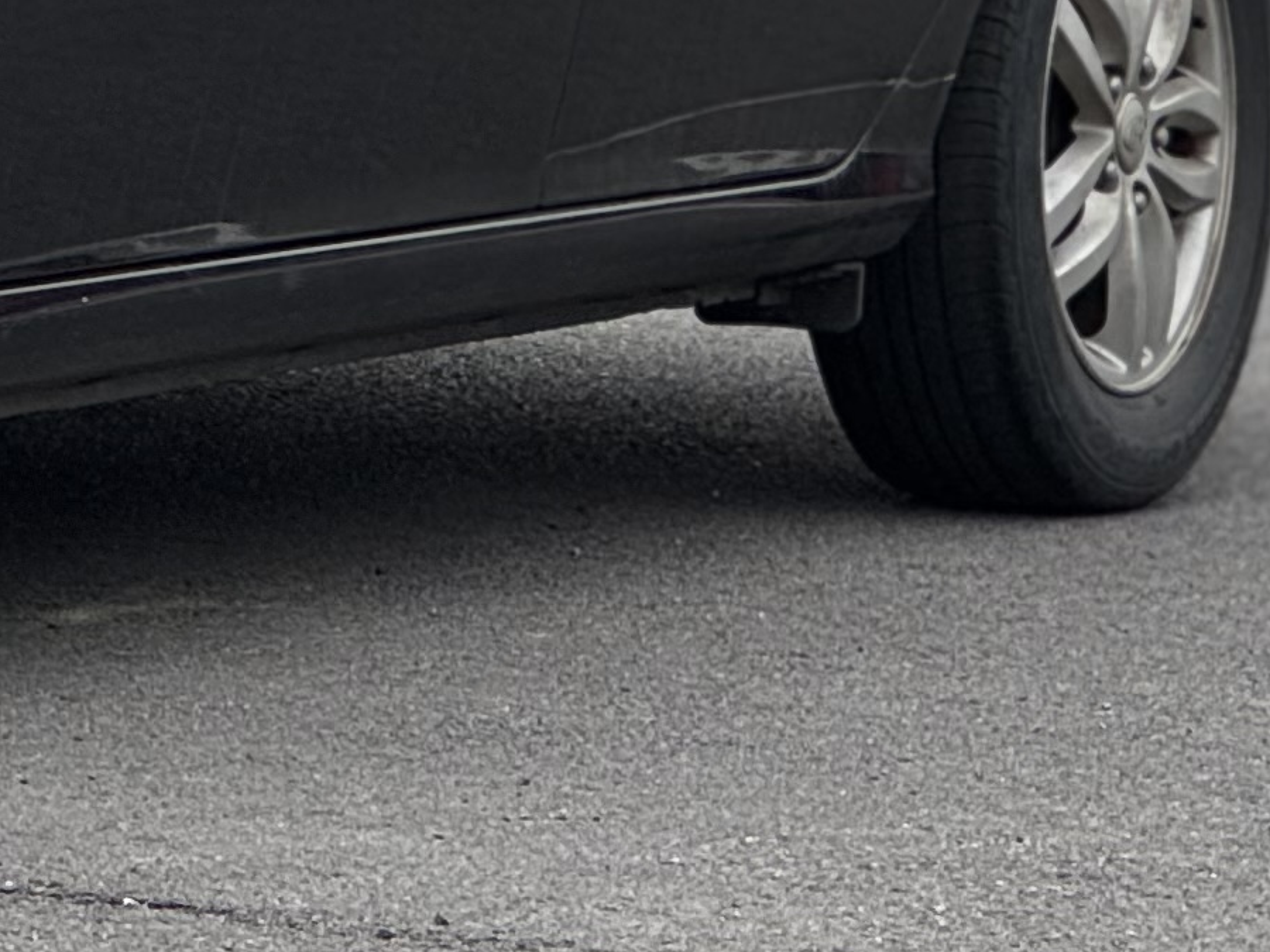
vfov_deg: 4.3
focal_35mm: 345
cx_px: -794
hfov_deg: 5.7
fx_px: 12657
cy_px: -559
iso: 25
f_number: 2.8
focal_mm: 9
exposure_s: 1/218
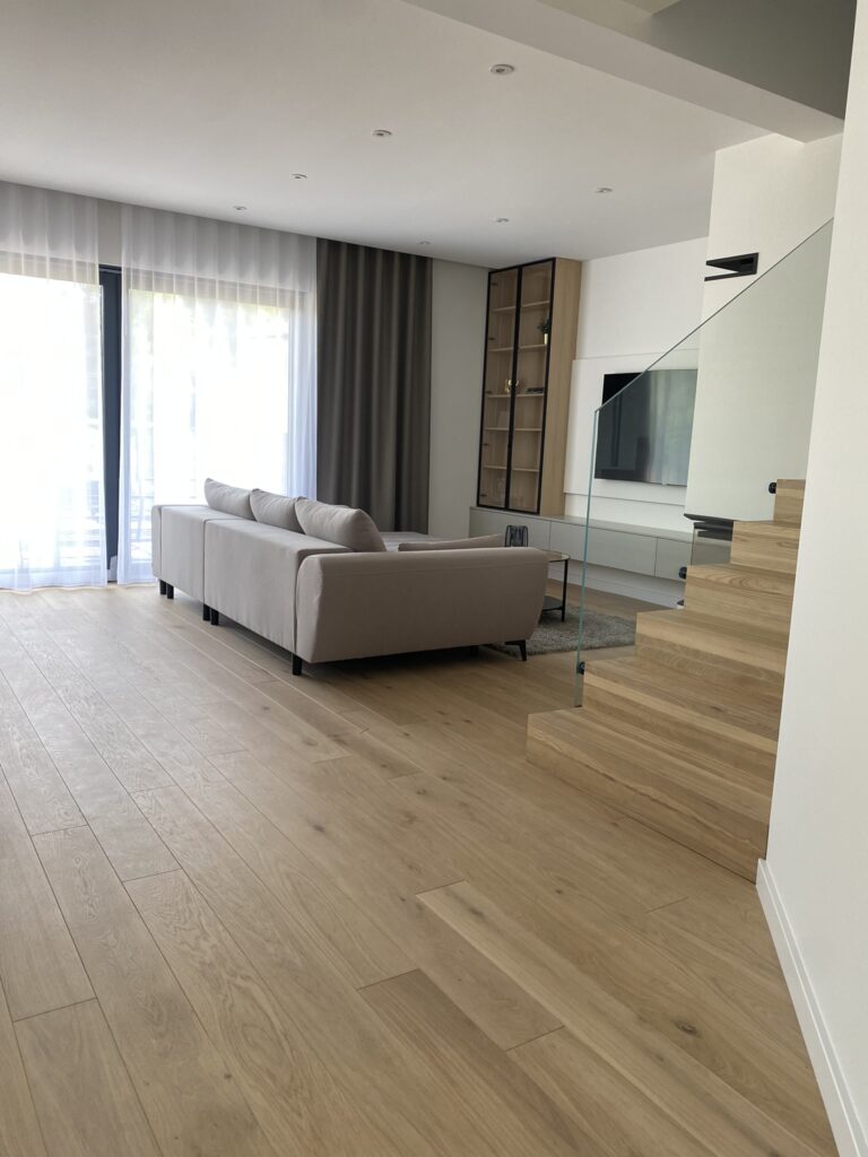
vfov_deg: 67.3
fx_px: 869
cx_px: 434
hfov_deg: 53.1
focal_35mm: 26
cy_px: 578
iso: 125
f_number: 1.8
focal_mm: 4.25
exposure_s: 1/104
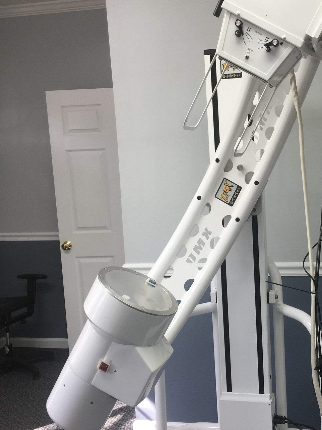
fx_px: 533
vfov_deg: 43.8
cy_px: 237
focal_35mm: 43
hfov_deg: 33.1
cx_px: 233
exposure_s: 1/33
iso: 32
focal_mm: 4.15
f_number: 2.2
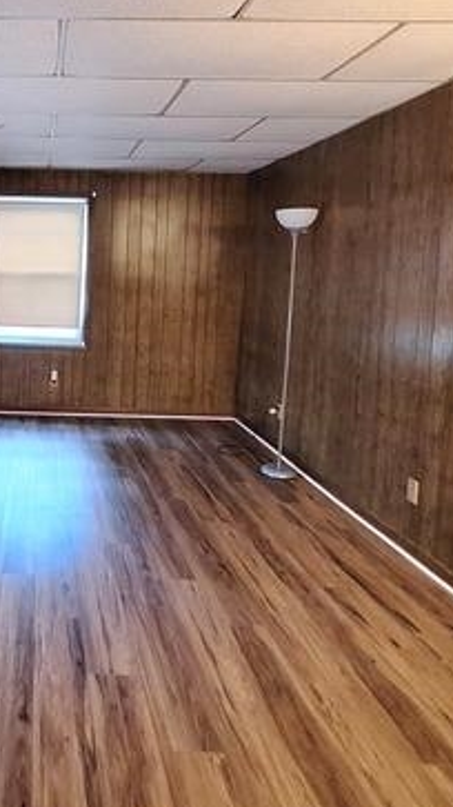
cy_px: 307
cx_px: 22
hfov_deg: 41.3
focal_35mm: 25
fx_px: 534
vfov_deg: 72.9
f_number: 2.2
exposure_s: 1/24
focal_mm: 1.74
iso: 400
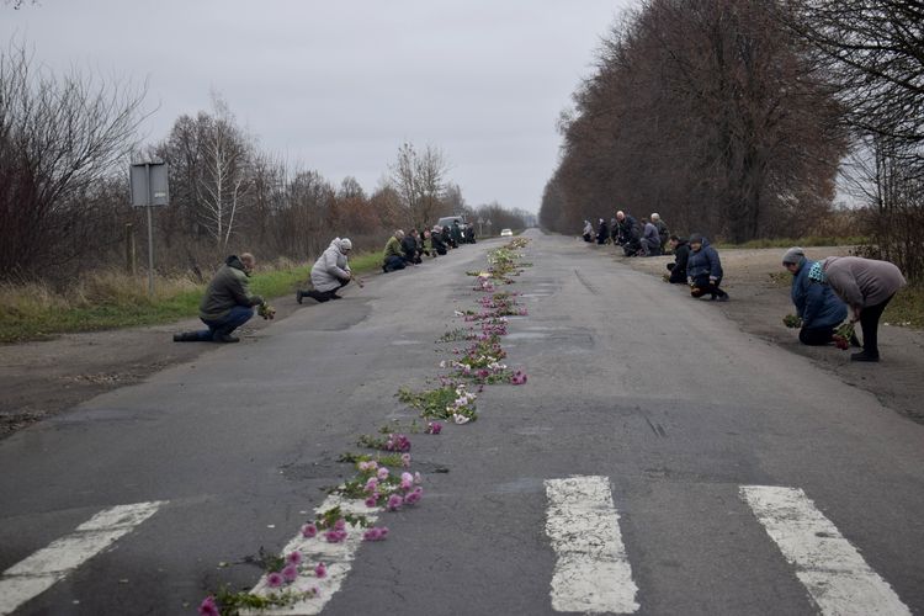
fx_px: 1771
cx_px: 462
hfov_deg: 29.2
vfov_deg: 19.7
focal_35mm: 69
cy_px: 308
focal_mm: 46
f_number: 5.3
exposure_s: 1/320
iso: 400
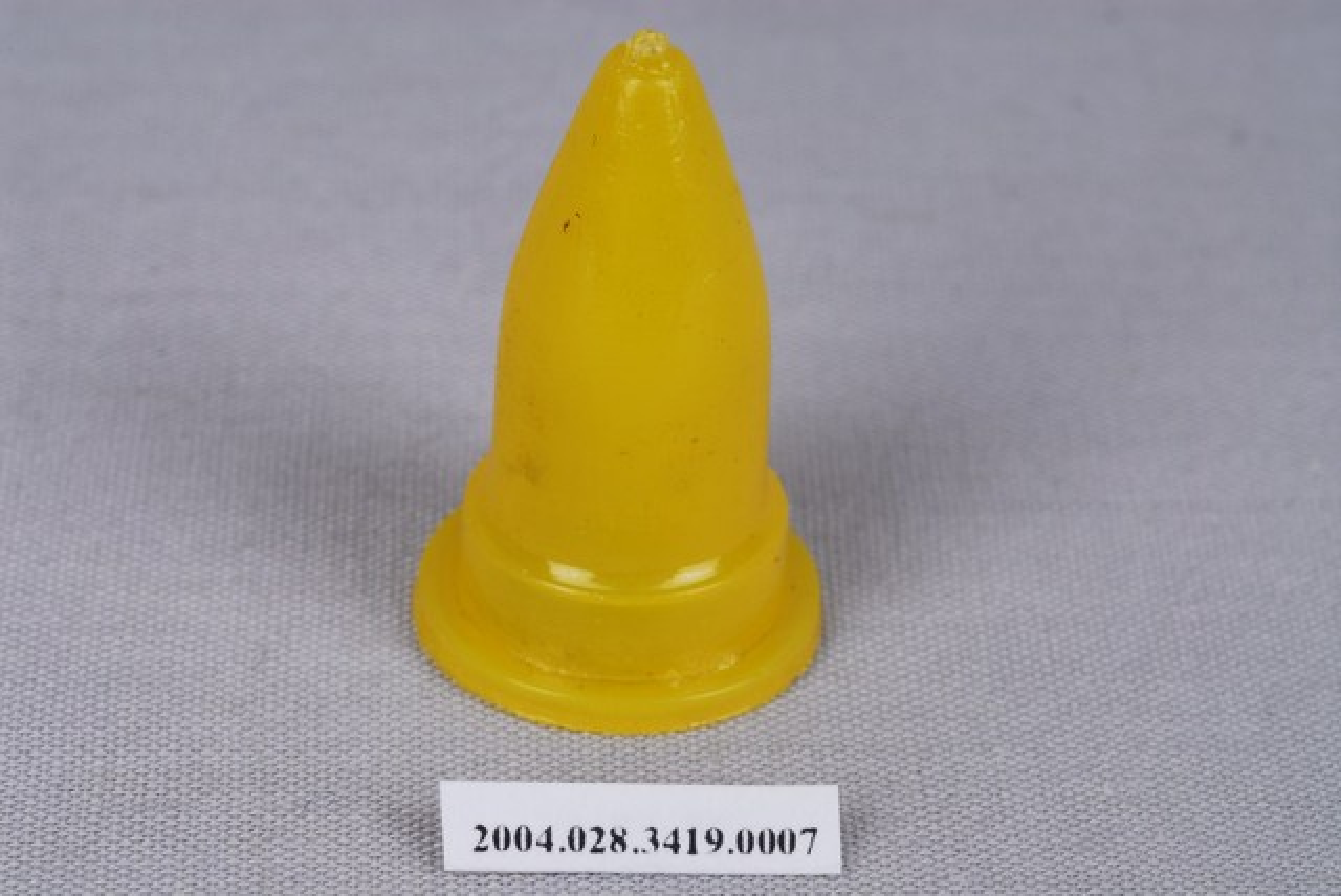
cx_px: 670
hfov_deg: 22.6
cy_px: 448
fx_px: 3355
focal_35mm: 90
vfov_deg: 15.2
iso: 100
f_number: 29
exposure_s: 1/125
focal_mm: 60
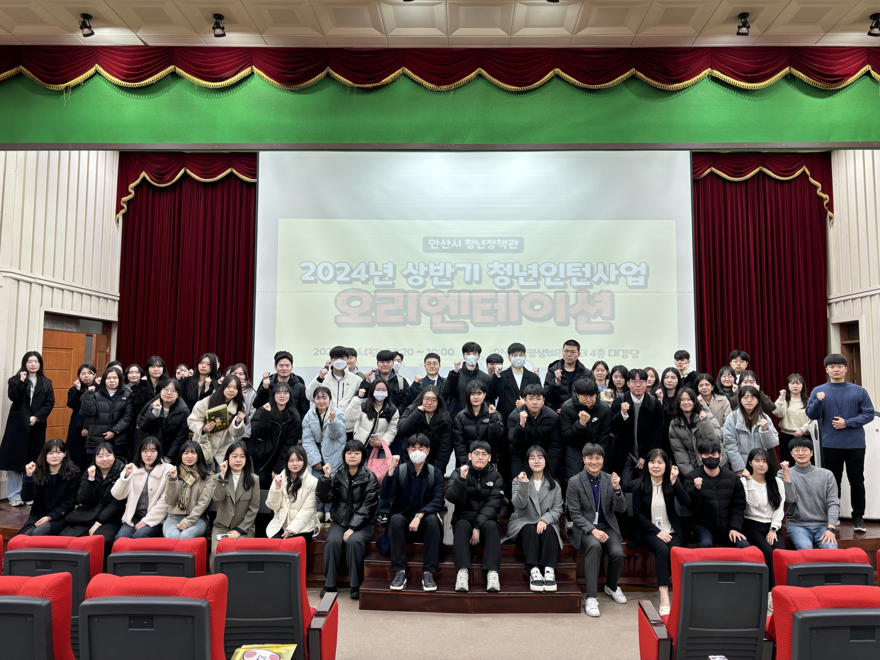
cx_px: 440
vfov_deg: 53.1
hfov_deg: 67.3
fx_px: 661
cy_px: 330
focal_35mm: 26
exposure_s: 1/60
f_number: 1.6
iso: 80
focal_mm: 5.96
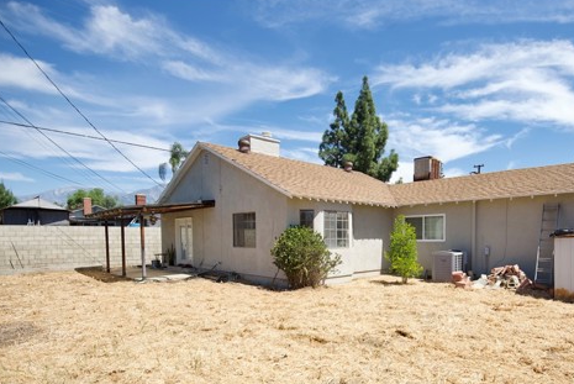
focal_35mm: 22
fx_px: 351
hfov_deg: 76.7
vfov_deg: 56.2
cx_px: 369
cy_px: 255
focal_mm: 16
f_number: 4
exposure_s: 1/4000
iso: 500
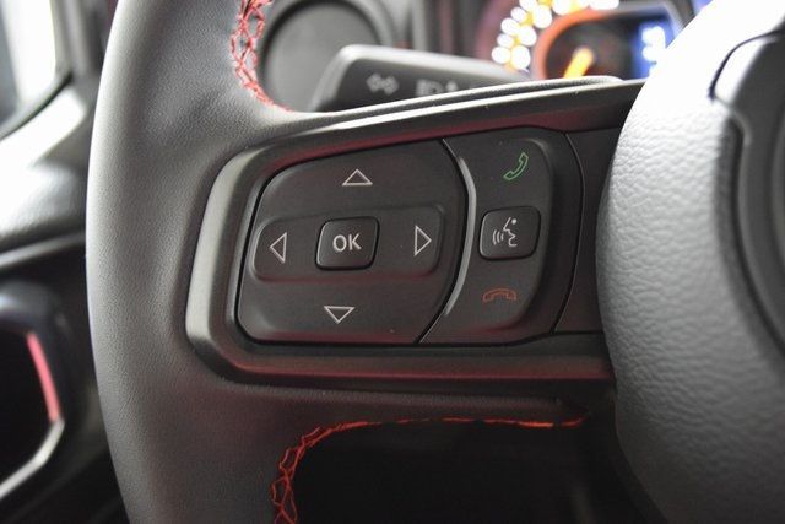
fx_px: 851
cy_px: 262
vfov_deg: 34.2
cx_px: 392
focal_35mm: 39
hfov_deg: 49.5
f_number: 4.2
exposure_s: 1/5
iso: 3200
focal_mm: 26
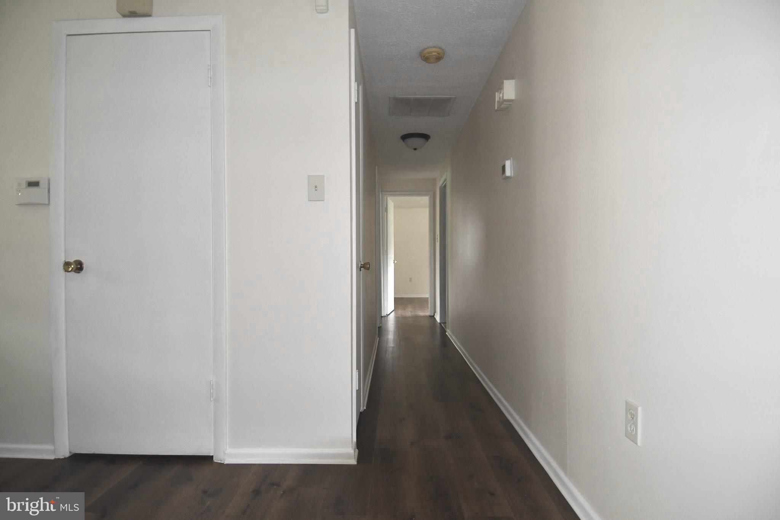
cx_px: 390
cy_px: 260
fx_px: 390
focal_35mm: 18
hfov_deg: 90.0
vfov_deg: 67.4
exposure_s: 1/60
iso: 1100
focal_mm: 12
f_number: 4
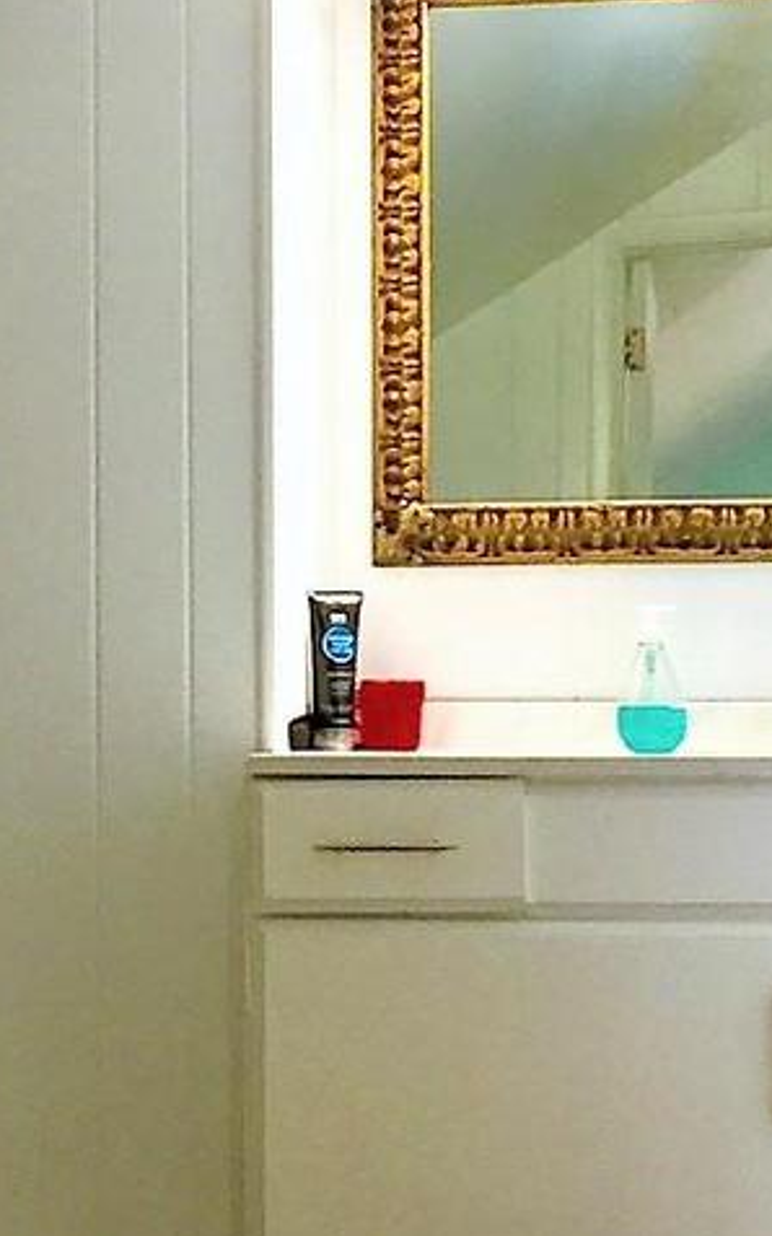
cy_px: 485
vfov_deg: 21.0
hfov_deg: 13.2
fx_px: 3334
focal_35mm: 99
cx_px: 179
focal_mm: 4.15
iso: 100
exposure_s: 1/30
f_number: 2.2
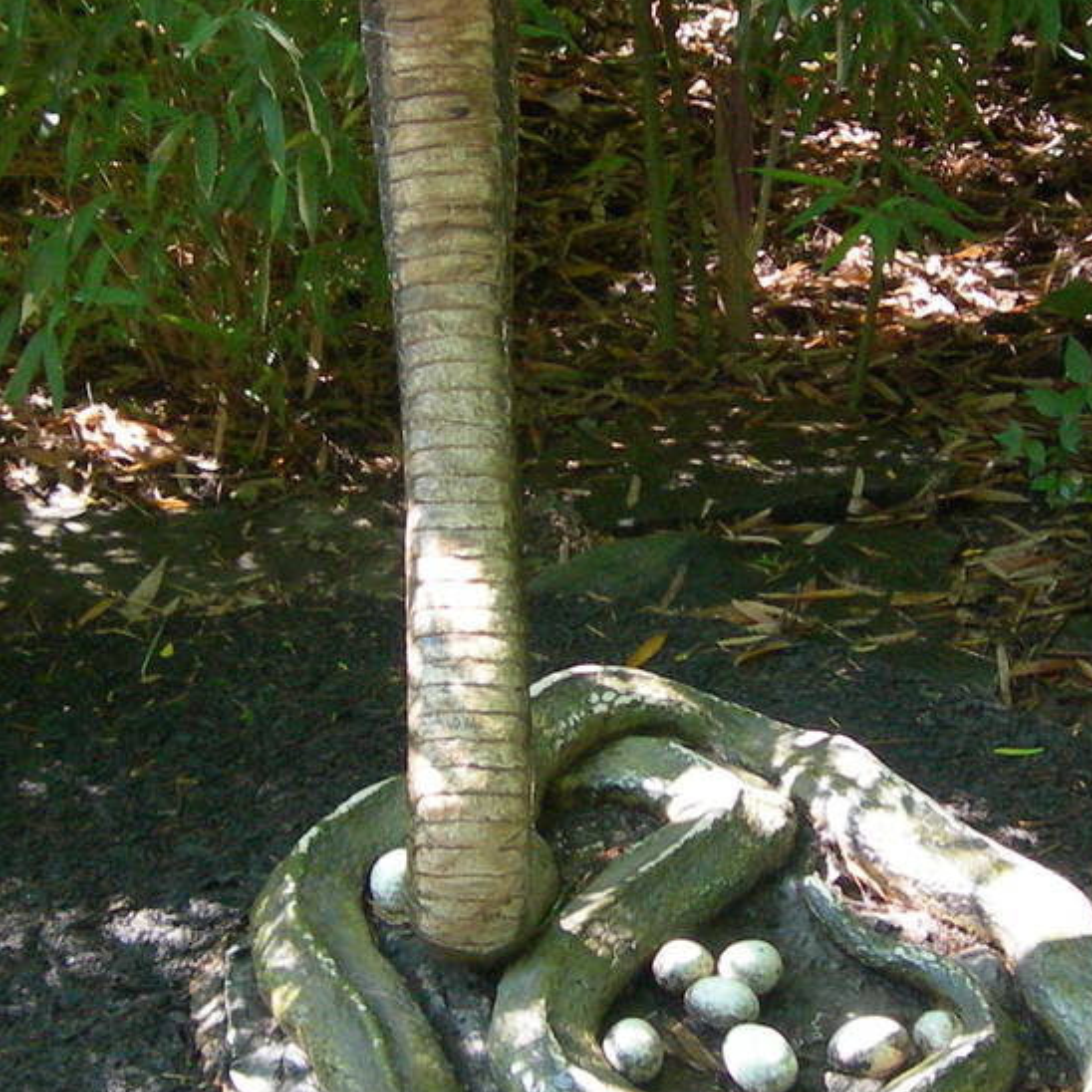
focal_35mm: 98
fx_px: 3498
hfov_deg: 17.7
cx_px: 636
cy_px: 574
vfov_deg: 17.7
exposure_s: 1/60
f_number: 2.8
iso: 200
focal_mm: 7.8
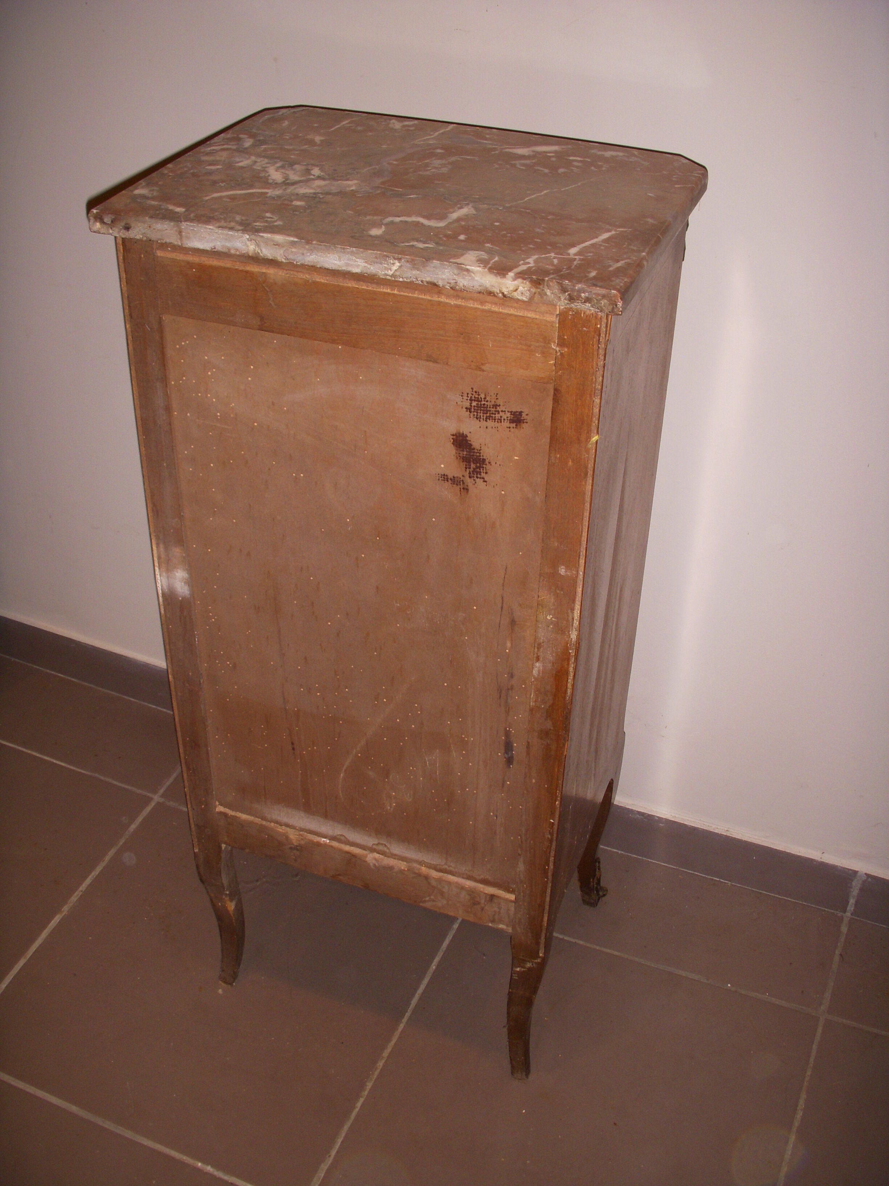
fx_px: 1301
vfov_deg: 49.0
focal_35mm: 38
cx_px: 444
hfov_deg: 37.7
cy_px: 593
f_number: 3.3
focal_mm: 6.3
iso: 100
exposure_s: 1/30
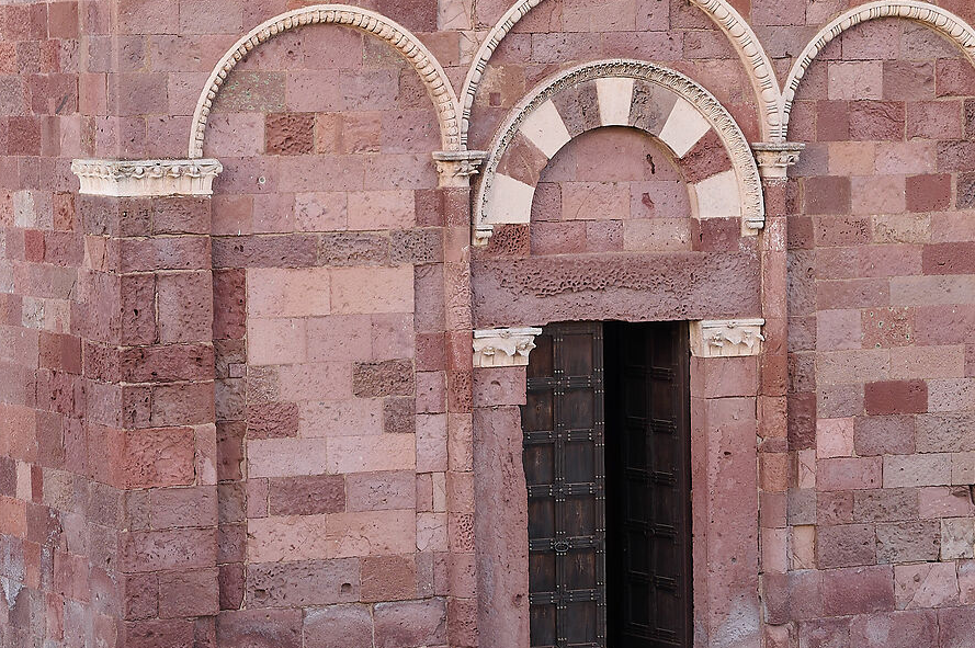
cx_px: 27
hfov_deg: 15.0
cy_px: 21
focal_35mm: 135
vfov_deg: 10.1
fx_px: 3653
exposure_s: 1/20
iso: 100
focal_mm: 50
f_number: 11
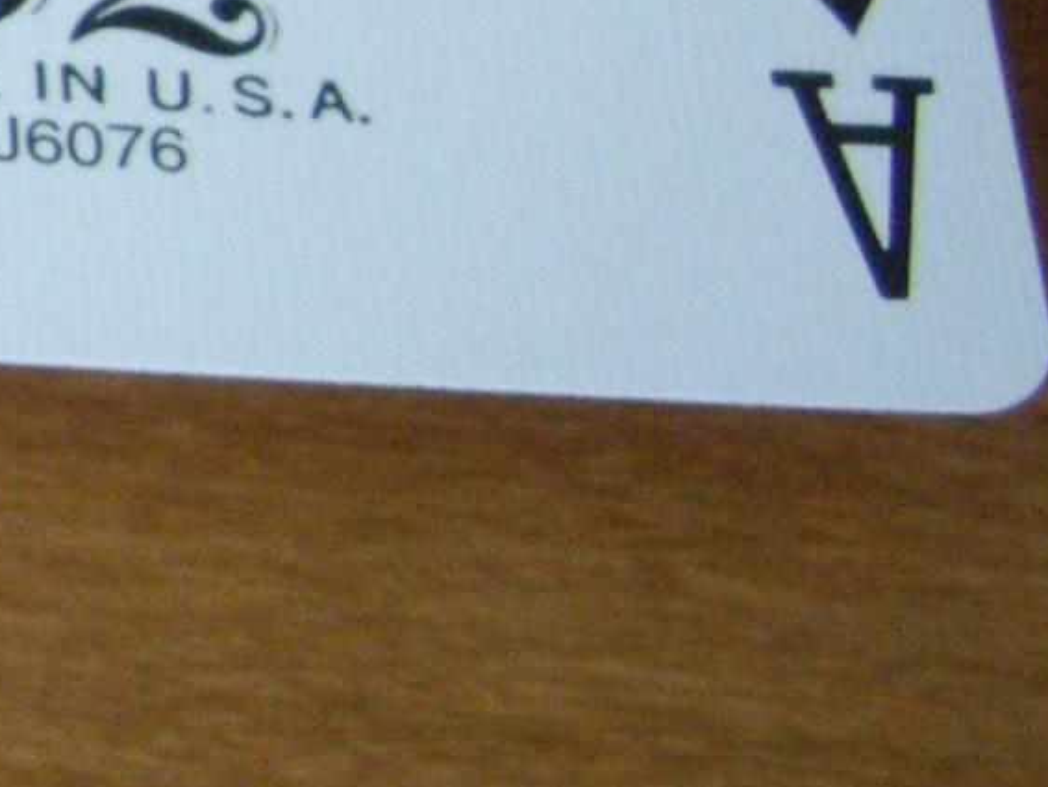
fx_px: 5270
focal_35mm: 174
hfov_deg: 10.3
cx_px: -1154
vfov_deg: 8.4
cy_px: -274
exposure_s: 1/25
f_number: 2.8
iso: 400
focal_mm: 7.9
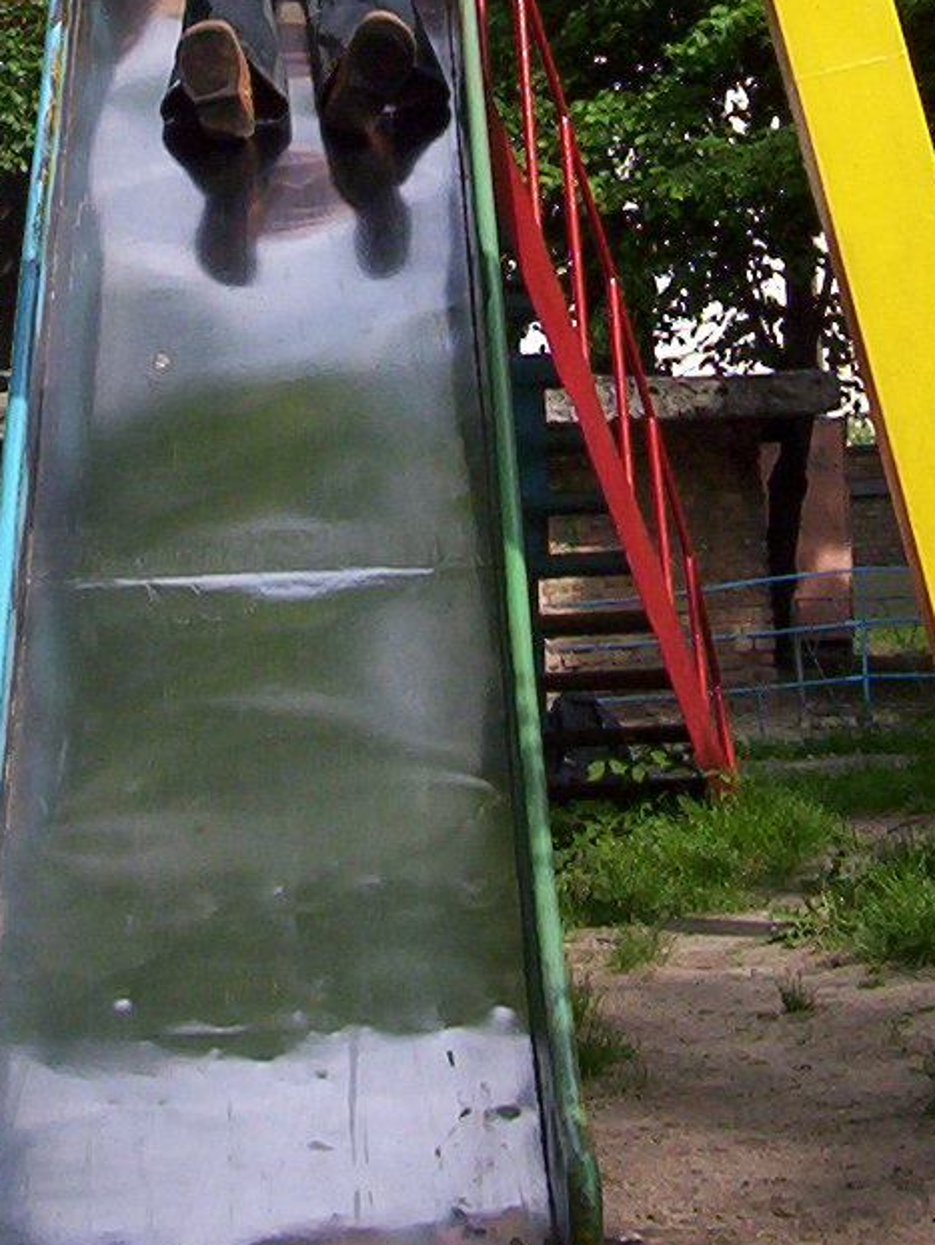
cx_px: 258
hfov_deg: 13.1
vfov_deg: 17.2
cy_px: 120
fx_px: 4067
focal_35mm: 113
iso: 100
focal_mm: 5.77
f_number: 5.17
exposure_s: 1/566
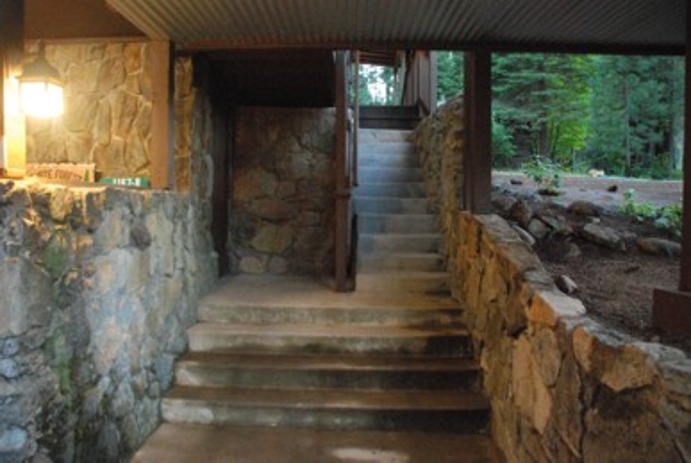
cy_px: 232
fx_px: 519
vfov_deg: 48.0
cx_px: 346
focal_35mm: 27
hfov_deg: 67.3
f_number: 3.5
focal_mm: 18
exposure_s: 1/50
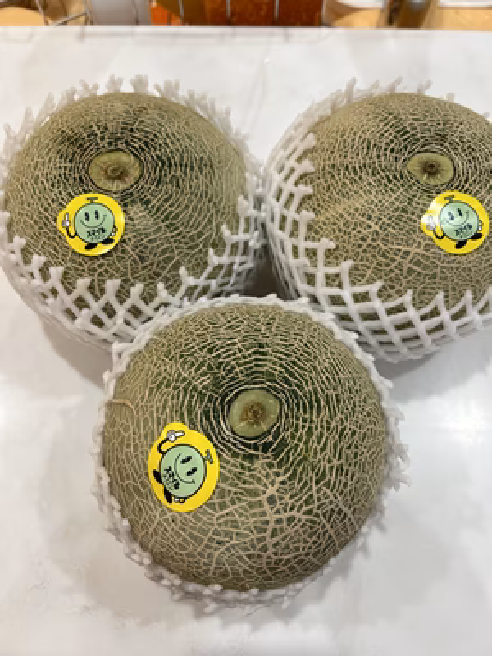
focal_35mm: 26
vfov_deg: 67.3
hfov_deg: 53.1
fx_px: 493
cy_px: 328
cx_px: 246
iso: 125
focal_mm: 5.7
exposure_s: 1/121
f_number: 1.5
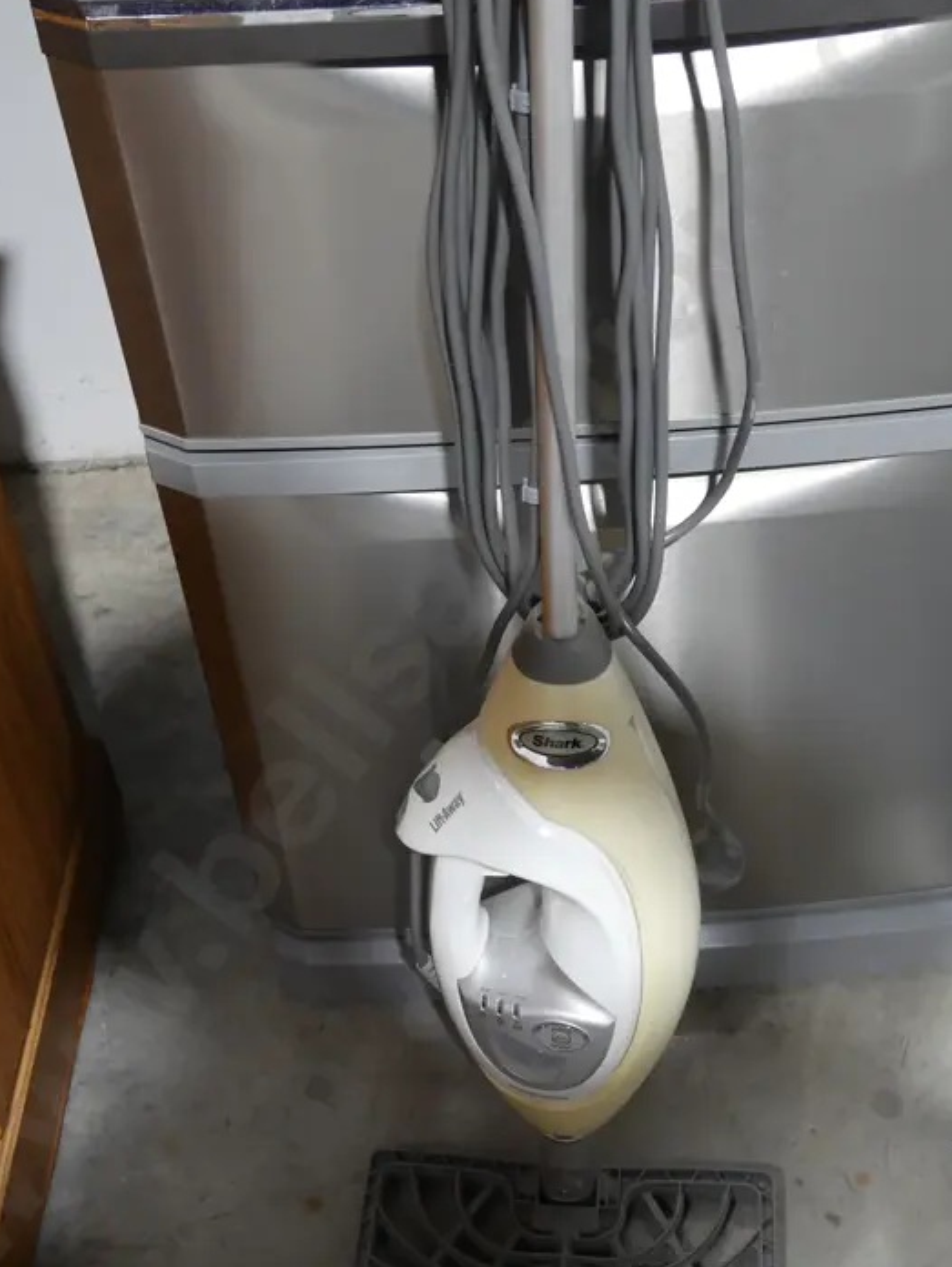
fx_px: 1831
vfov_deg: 38.0
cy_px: 512
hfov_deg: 29.1
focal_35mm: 50
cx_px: 509
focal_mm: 17
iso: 800
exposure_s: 1/60
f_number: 4
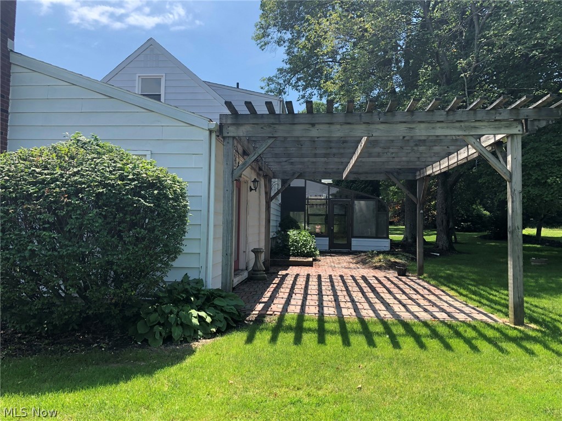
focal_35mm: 28
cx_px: 281
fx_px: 455
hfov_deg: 63.4
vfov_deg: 49.7
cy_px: 210
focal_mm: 3.99
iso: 20
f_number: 1.8
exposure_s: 1/738
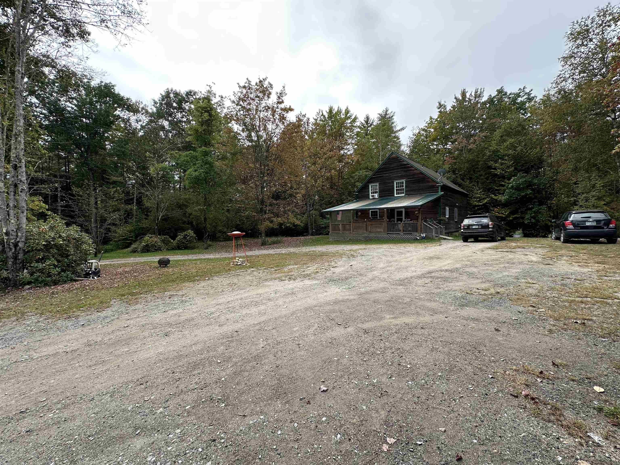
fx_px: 251
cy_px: 232
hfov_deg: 102.1
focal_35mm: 14
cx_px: 310
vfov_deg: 85.7
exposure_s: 1/711
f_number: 2.2
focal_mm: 2.22
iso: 40
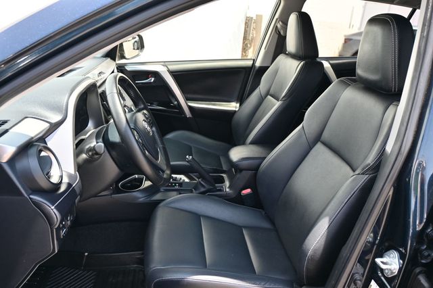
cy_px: 144
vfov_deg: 43.6
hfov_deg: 62.0
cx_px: 216
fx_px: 361
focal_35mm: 30
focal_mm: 20
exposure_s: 1/200
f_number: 3.8
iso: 400
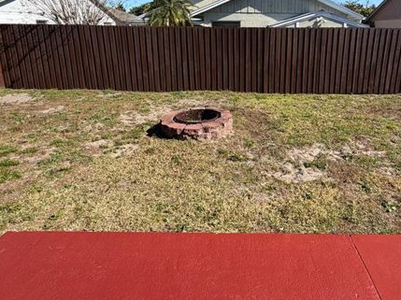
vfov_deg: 57.2
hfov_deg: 72.6
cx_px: 253
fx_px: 266
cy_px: 93
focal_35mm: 23
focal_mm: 2.22
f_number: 2.2
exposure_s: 1/770
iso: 32
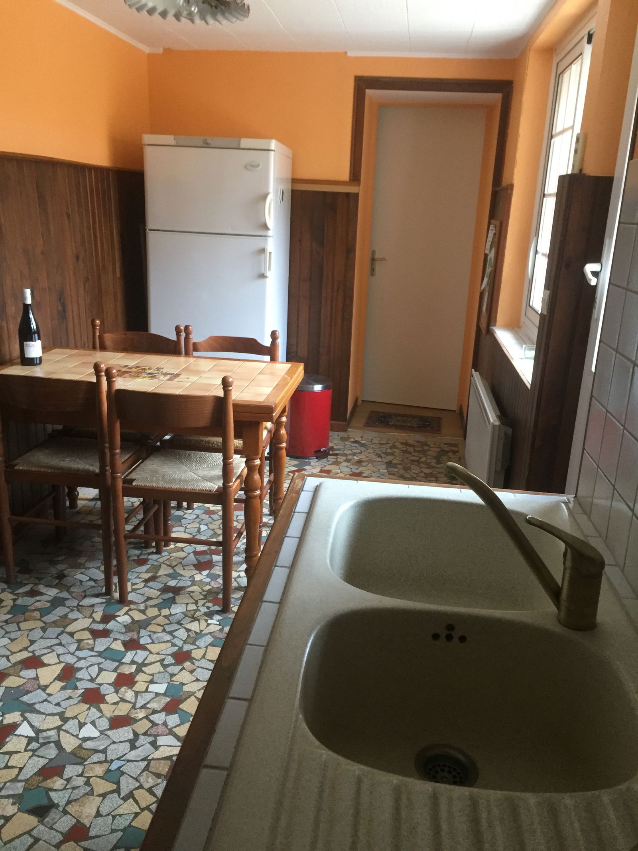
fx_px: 713
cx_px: 319
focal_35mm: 29
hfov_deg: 48.2
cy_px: 426
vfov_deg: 61.7
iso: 200
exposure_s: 1/30
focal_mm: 4.15
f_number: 2.2
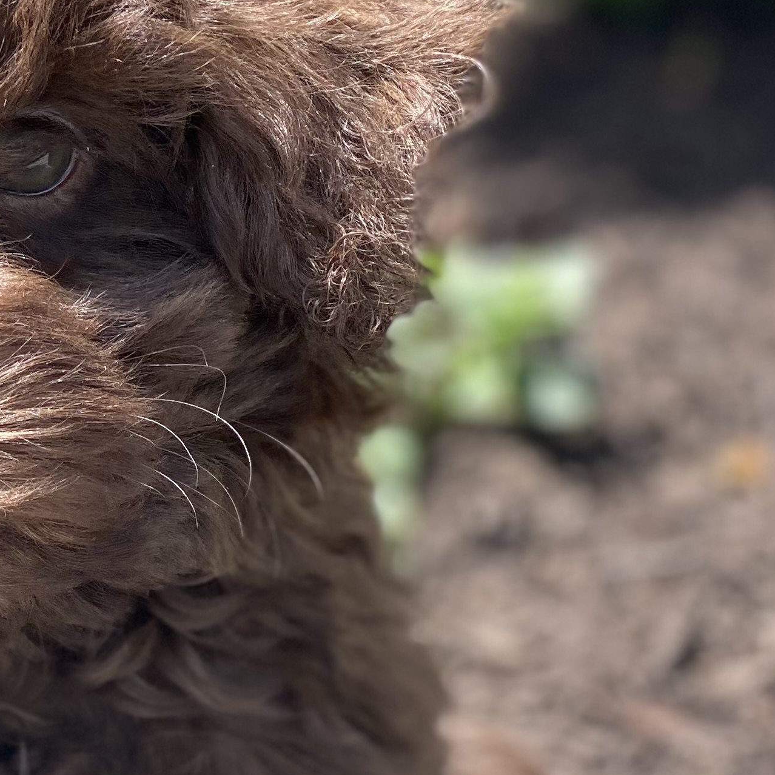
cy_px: 550
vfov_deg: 12.0
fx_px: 3673
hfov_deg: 11.8
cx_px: -125
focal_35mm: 145
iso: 20
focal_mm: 6
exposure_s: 1/457
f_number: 2
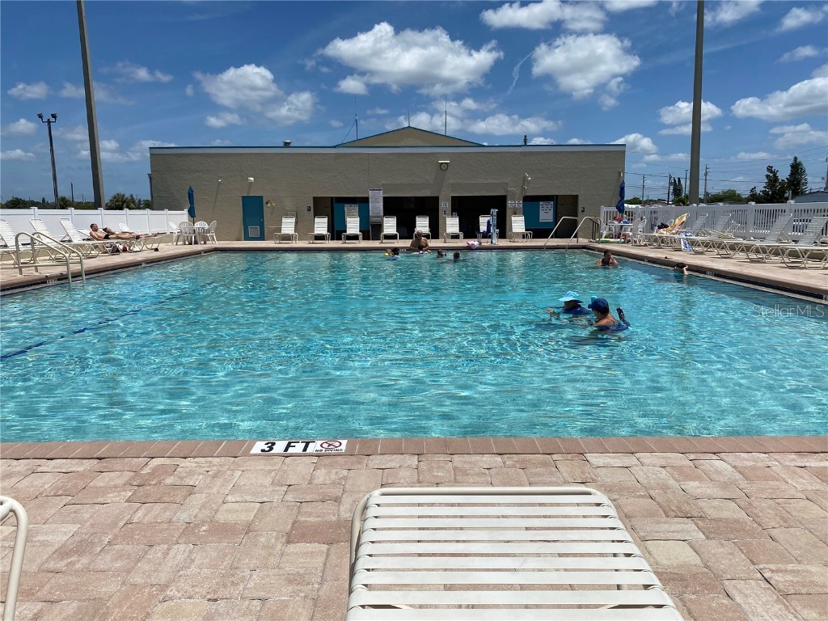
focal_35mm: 26
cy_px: 310
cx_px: 414
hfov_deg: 67.3
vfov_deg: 53.1
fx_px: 622
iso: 32
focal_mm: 4.25
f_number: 1.8
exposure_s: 1/8850
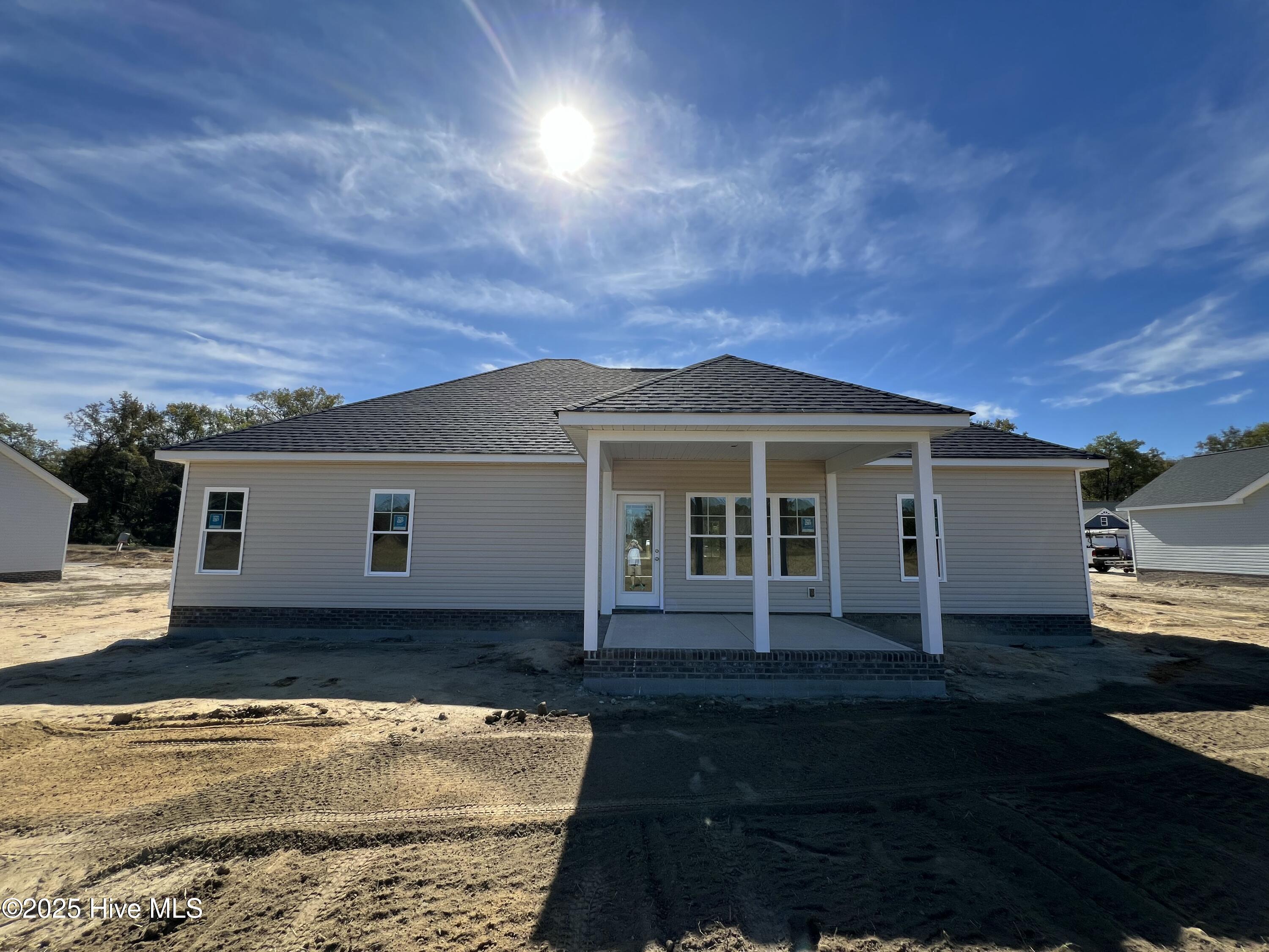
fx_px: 477
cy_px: 476
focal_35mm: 13
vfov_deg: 89.9
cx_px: 634
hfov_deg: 106.2
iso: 32
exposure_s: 1/1553
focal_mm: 1.57
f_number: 1.8
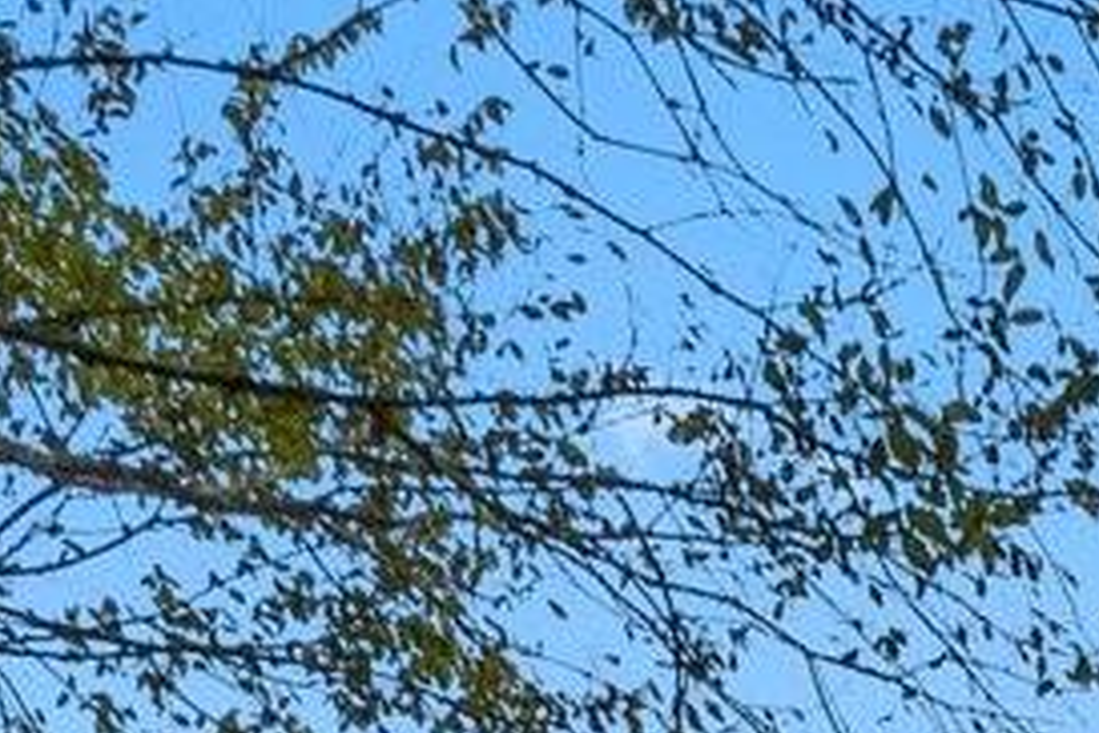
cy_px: 2584
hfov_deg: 11.1
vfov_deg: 6.6
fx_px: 5495
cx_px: 1514
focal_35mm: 180
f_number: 9
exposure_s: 1/320
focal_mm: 16
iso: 800
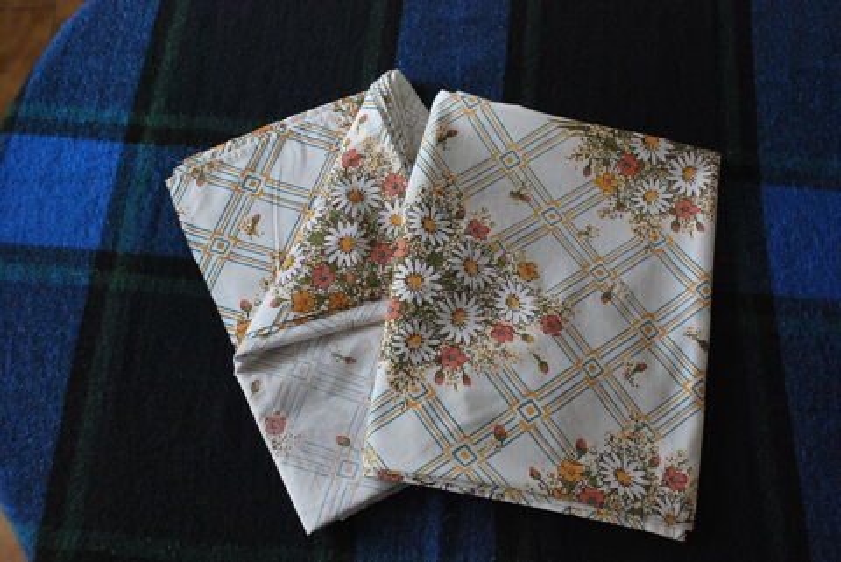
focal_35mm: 36
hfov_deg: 53.1
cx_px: 420
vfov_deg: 36.9
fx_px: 842
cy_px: 281
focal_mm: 24
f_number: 5.6
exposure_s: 1/15
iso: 640
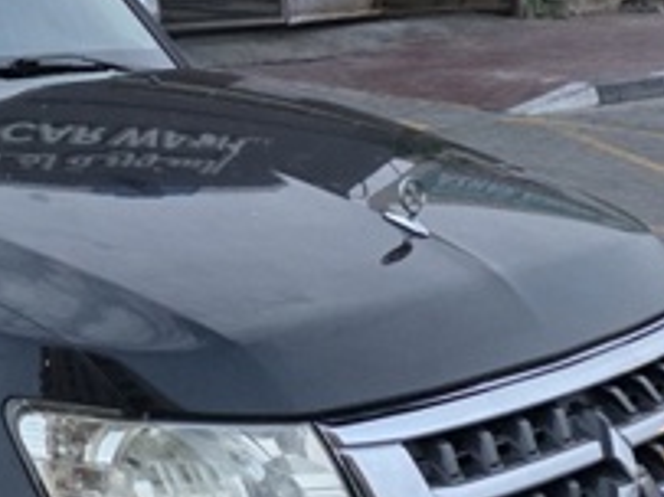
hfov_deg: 24.8
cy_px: -199
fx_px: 1304
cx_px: -200
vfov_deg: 19.4
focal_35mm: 68
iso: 320
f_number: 1.7
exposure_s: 1/100
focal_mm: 6.3
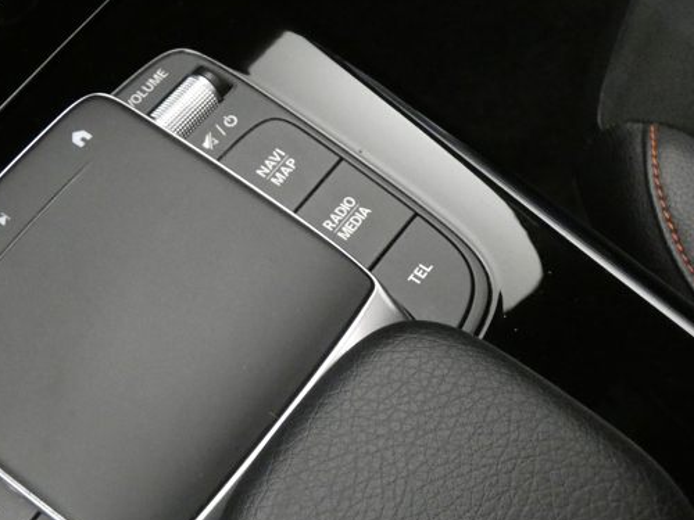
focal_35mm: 48
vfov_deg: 29.7
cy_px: 401
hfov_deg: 39.3
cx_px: 250
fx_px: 962
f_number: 3.3
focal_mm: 5.3
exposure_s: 1/15
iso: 1600
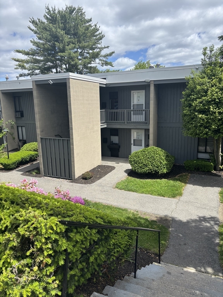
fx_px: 223
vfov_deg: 67.3
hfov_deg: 53.1
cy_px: 148
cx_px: 112
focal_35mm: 26
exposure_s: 1/2710
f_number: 1.6
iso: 50
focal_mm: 5.96
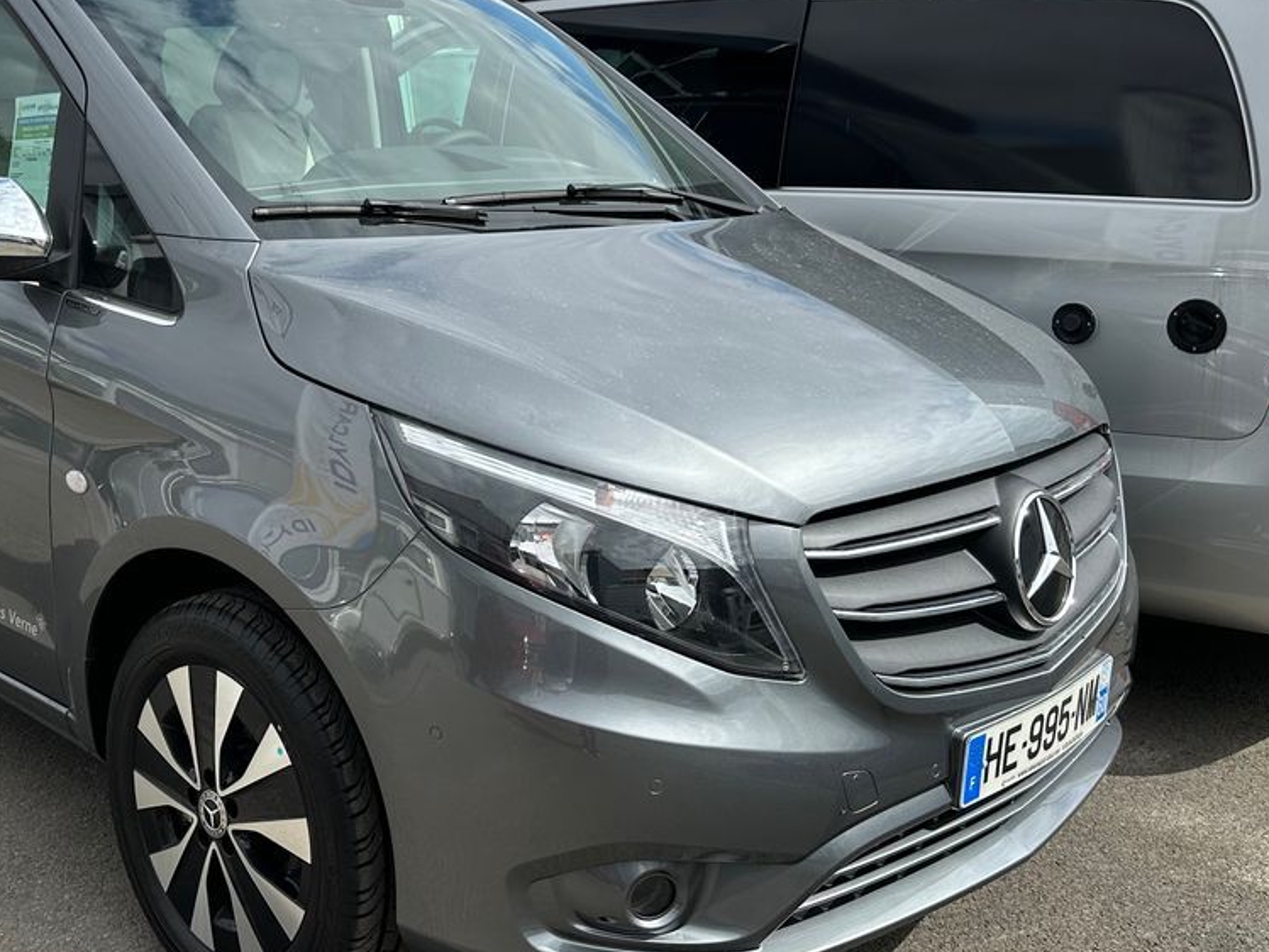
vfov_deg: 35.0
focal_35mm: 41
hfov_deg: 44.5
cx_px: 342
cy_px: 369
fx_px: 1503
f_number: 1.78
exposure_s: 1/3472
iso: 80
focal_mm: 6.86
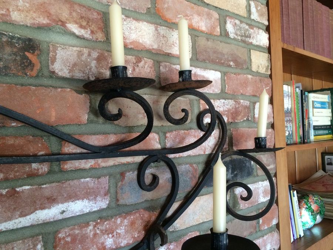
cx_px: 166
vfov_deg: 46.8
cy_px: 125
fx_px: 289
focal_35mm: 30
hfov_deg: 60.0
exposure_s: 1/30
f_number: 2.2
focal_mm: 4.12
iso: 160
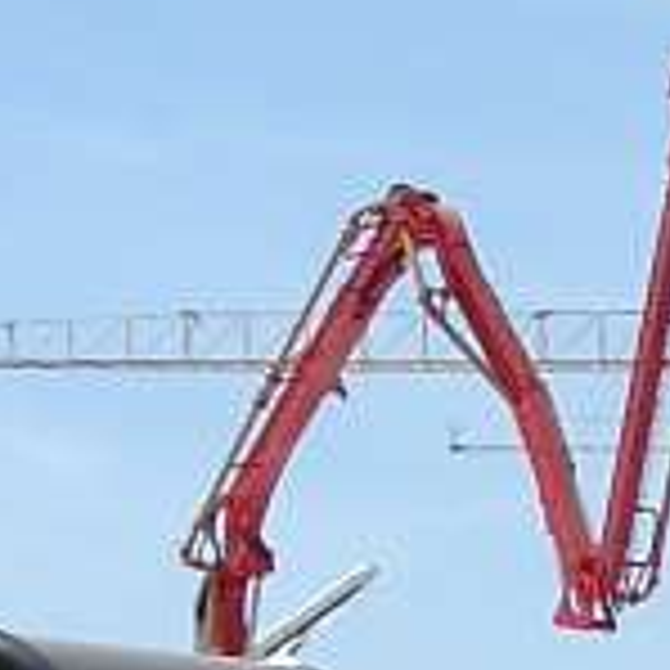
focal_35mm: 259
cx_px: 1129
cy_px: 643
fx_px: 5672
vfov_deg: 6.7
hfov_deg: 6.6
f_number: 4
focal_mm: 7.13
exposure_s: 1/842
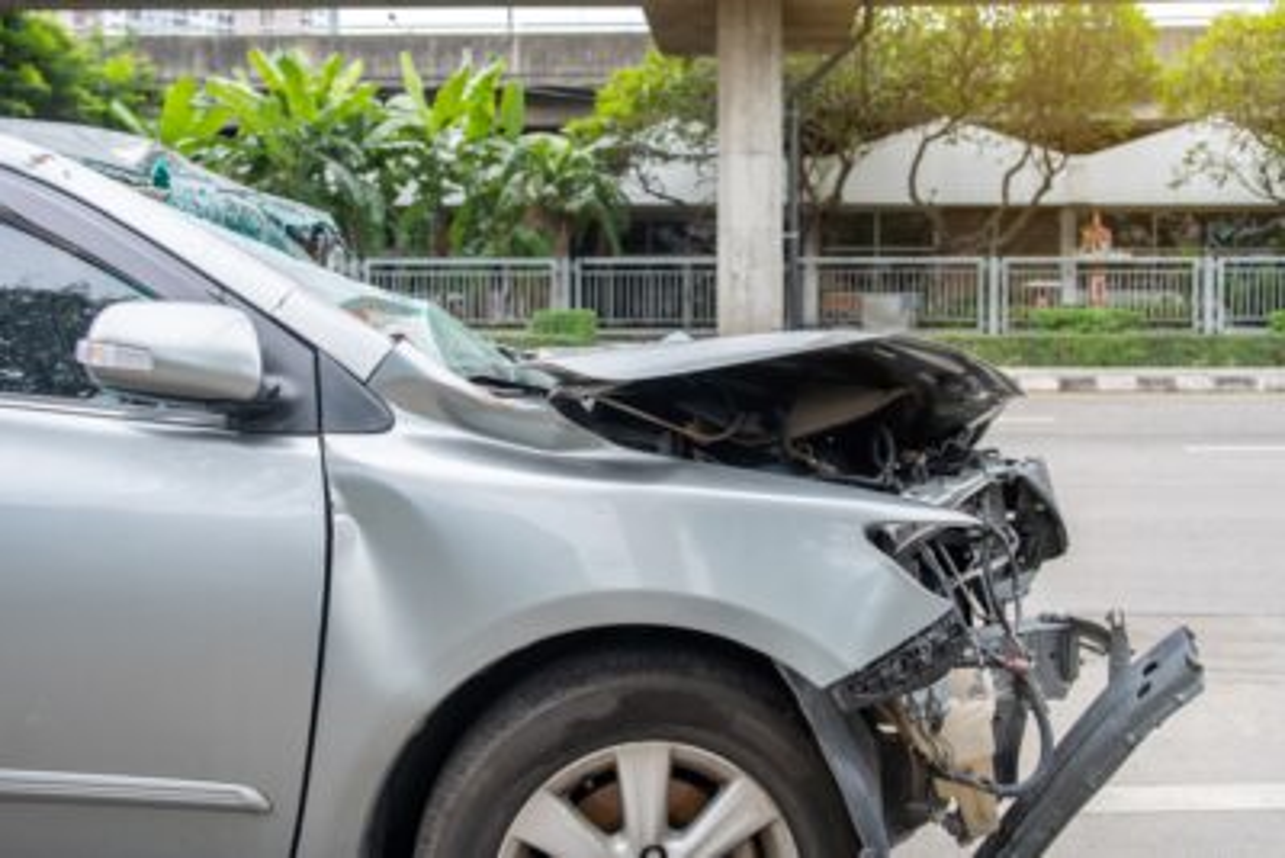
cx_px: 642
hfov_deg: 54.4
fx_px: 1250
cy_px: 429
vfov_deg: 37.9
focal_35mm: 35
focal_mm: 35
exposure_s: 1/200
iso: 100
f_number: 5
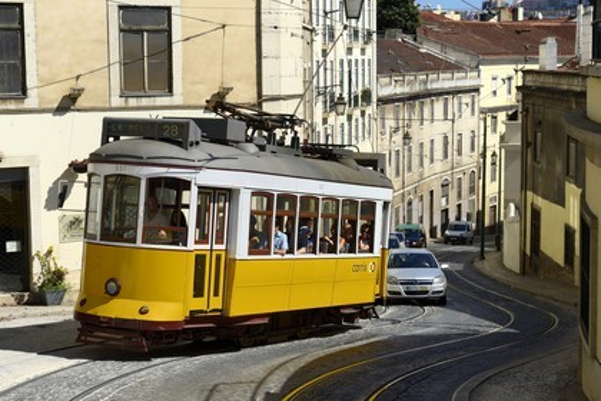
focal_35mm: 70
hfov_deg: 28.8
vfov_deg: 19.5
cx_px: 300
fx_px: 1169
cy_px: 200
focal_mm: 70
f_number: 11
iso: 200
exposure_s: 1/250
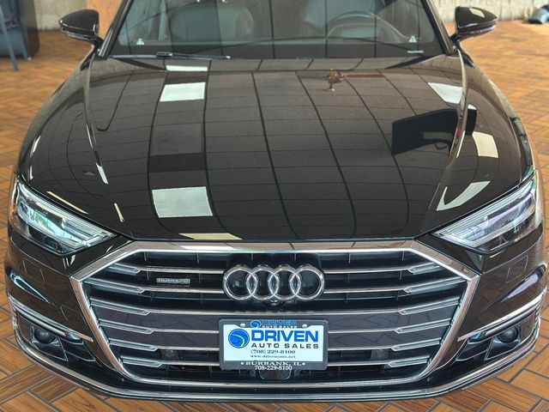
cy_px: 206
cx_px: 274
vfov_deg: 30.3
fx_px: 761
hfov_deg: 39.7
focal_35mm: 48
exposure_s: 1/120
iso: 200
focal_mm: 6.86
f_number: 1.78
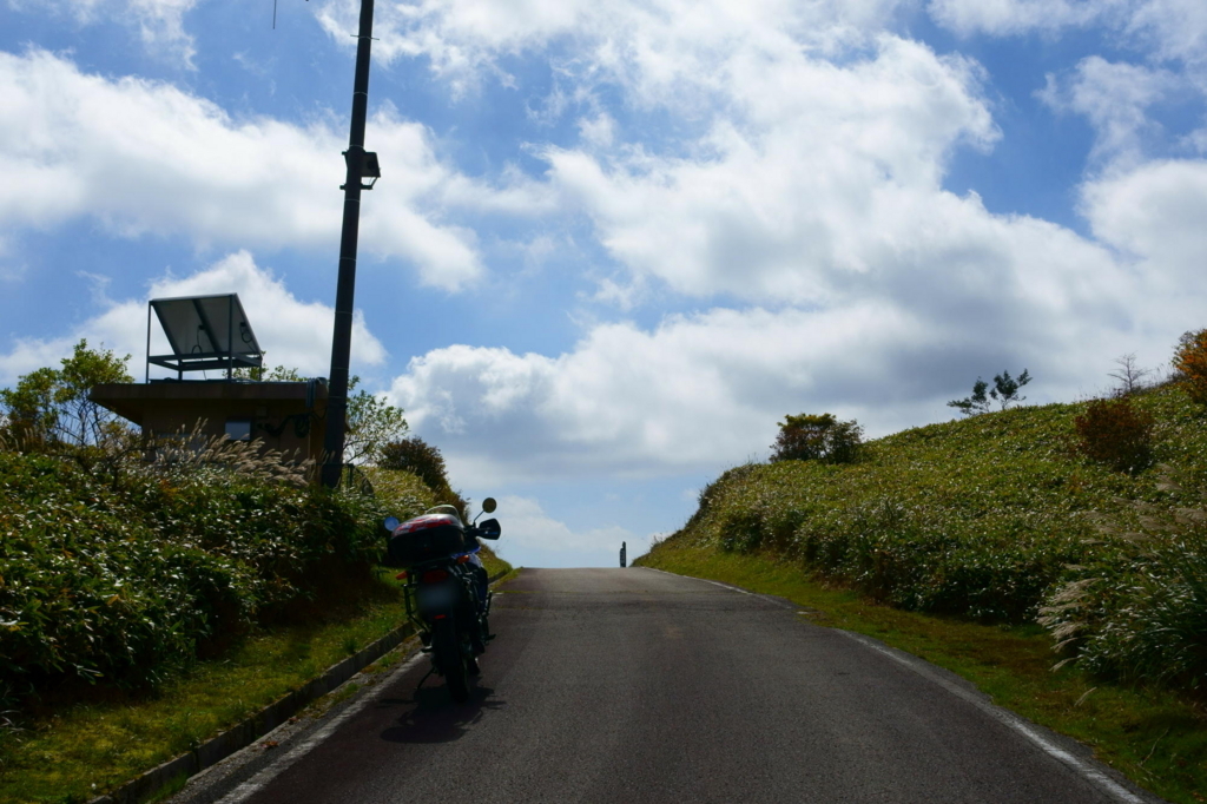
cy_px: 402
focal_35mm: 42
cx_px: 604
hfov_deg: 46.4
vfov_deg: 31.9
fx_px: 1408
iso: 125
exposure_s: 1/200
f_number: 5.6
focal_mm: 15.31
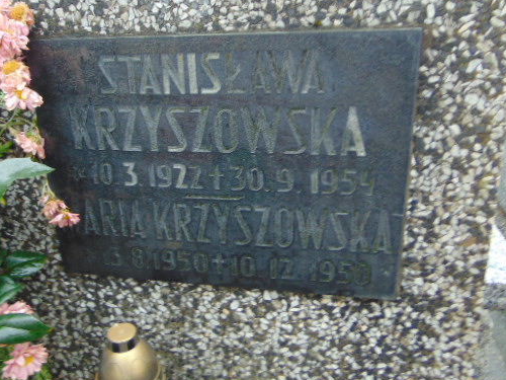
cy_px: 165
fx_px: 468
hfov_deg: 56.5
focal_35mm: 32
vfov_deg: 44.1
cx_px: 208
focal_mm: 4.5
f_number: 3
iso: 100
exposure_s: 1/30
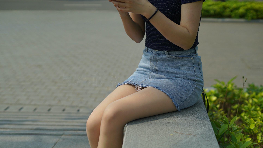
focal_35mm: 58
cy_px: 97
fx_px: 404
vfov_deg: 20.7
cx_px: 127
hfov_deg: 36.0
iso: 100
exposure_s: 1/3200
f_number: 2.8
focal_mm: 50
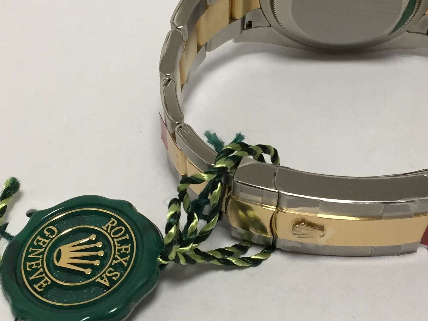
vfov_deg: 22.9
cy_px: 137
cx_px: 243
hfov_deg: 30.2
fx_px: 791
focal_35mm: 64
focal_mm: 4.15
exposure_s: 1/33
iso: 50
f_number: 2.2
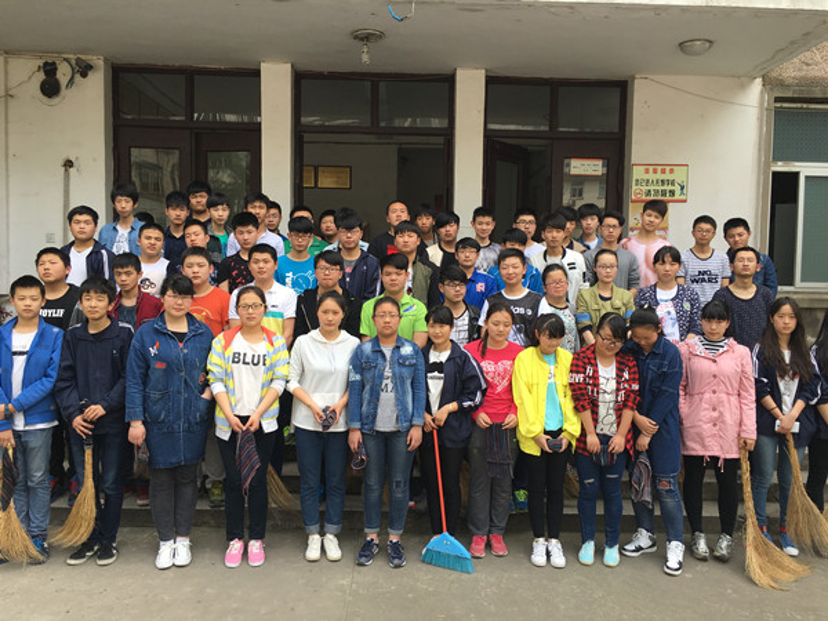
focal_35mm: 29
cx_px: 414
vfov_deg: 48.2
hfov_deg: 61.7
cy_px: 310
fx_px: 694
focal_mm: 4.15
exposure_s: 1/262
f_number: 2.2
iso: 25
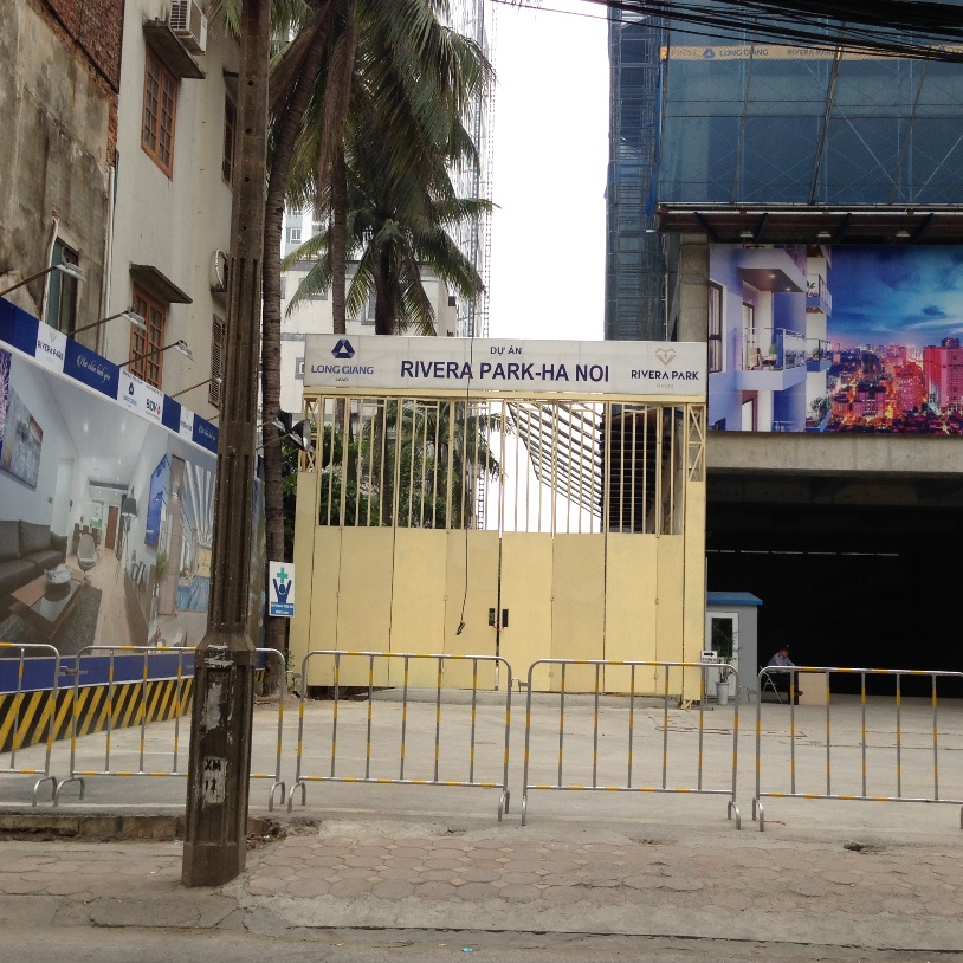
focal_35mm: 43
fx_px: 1353
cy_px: 479
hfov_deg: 39.0
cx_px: 565
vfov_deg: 39.2
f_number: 2.4
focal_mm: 4.12
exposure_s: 1/254
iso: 50
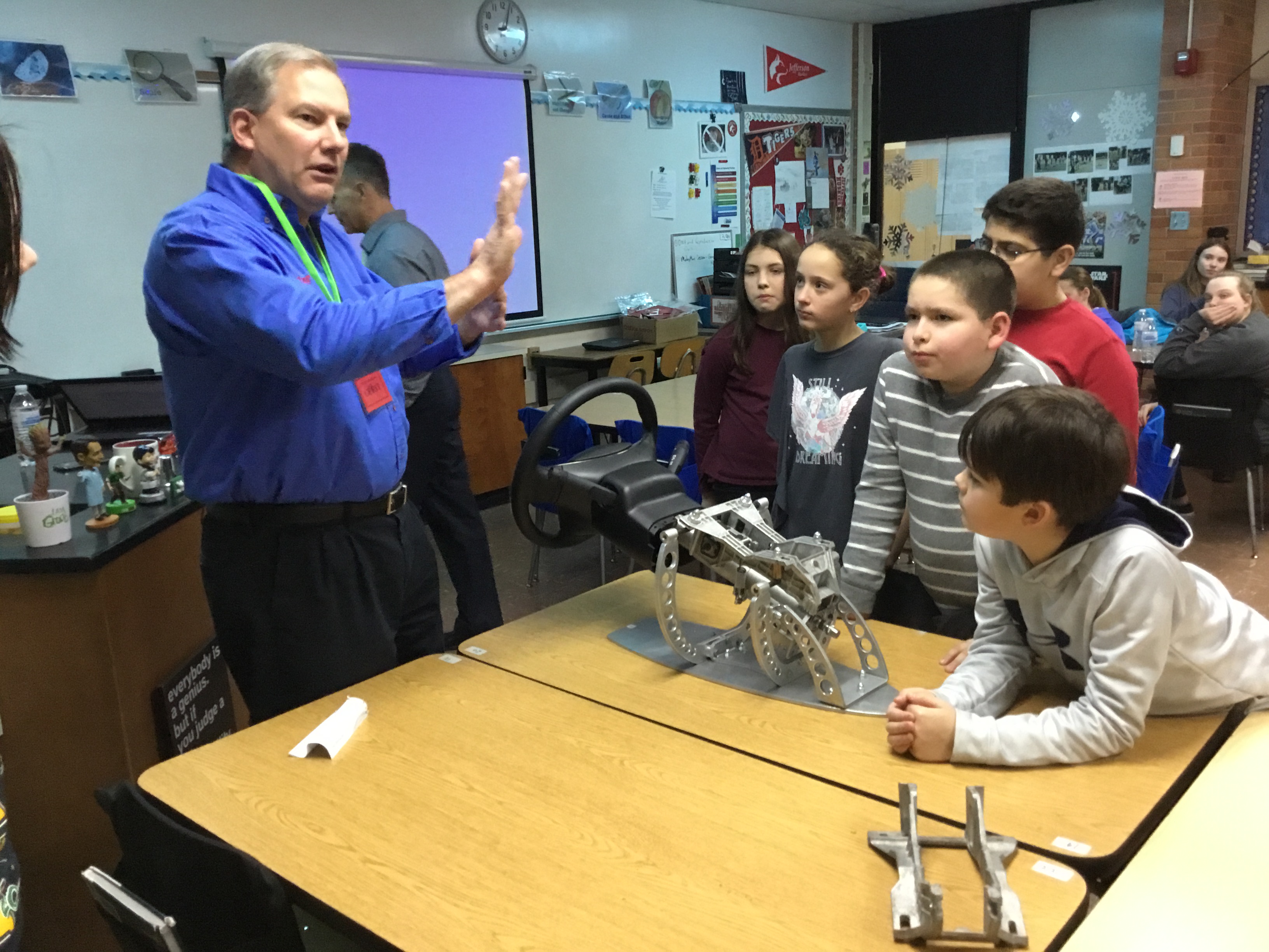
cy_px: 476
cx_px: 634
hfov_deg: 58.4
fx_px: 1136
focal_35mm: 31
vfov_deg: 45.4
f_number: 2.4
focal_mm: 3.3
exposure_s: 1/30
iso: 250
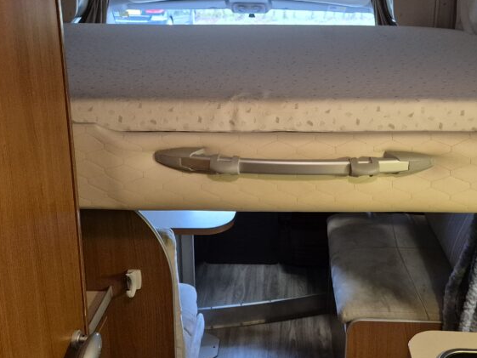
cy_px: 116
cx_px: 292
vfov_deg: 34.0
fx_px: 579
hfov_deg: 44.5
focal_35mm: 42
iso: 1000
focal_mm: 5.4
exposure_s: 1/100
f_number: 1.8
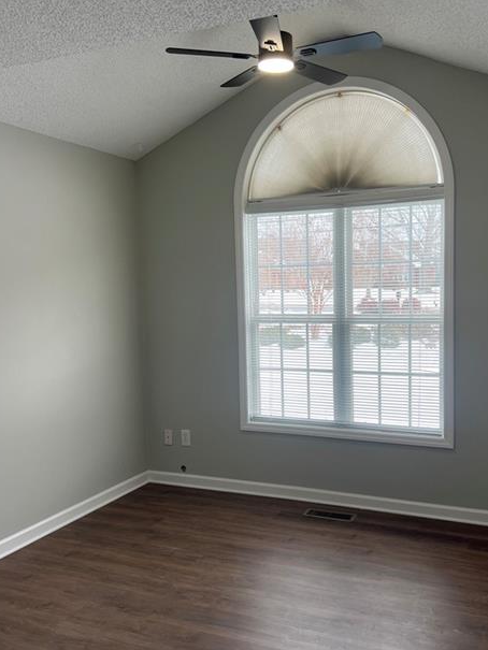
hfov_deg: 42.8
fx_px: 620
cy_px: 342
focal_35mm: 33
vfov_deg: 55.3
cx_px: 281
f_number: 1.5
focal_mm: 5.7
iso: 50
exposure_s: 1/281
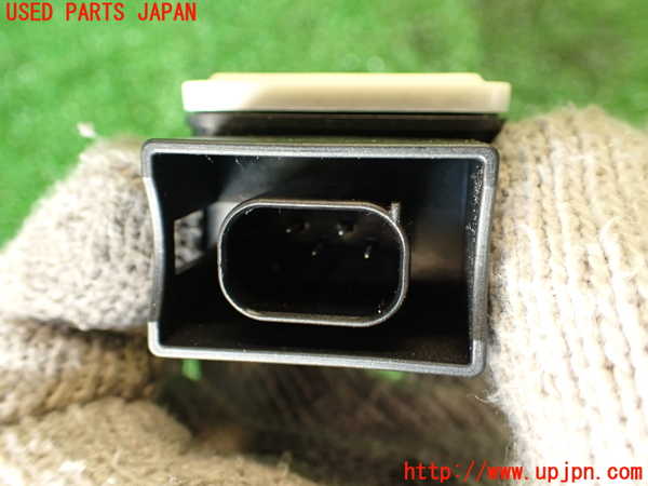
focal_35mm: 32
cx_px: 324
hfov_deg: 56.8
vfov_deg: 44.2
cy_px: 243
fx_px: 599
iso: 320
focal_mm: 5.79
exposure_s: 1/30
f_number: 2.4
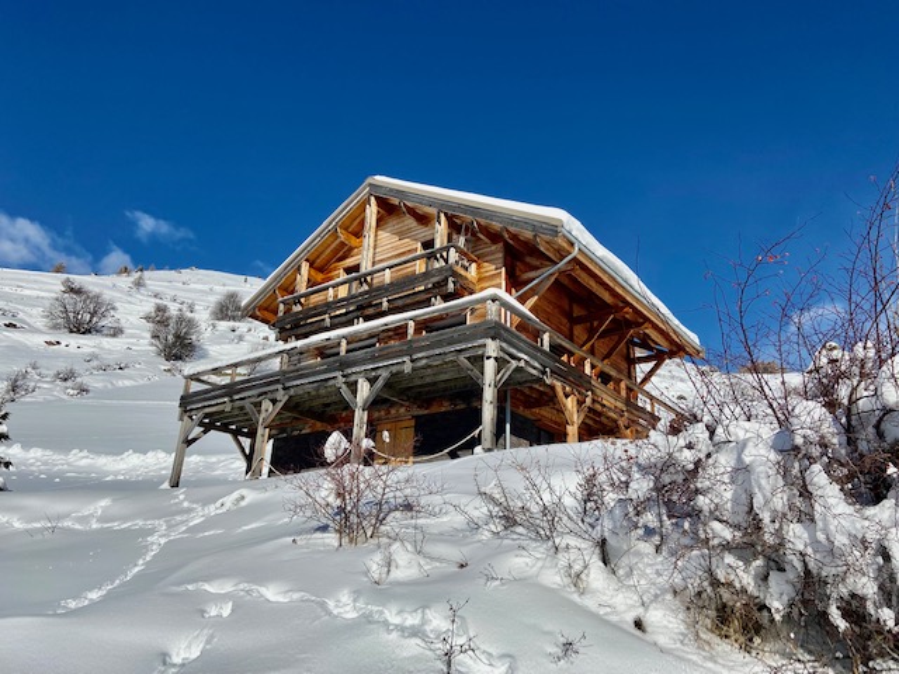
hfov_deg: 67.3
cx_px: 450
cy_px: 337
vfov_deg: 53.1
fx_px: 675
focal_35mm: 26
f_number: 1.8
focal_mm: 4.25
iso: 32
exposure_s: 1/7692
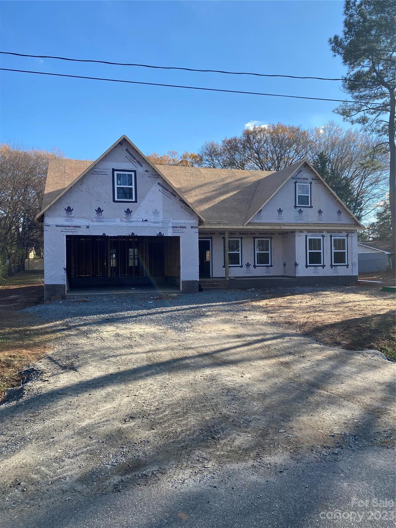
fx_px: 397
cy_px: 264
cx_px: 198
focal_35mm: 26
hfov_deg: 53.1
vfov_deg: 67.3
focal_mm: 4.25
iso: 32
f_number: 1.8
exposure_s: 1/1838
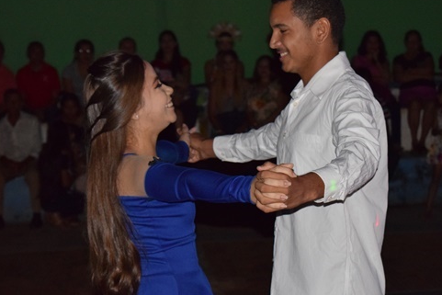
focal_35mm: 110
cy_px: 138
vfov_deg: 12.5
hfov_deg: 18.6
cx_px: 242
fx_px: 1347
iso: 3200
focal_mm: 55
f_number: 5.6
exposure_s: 1/60
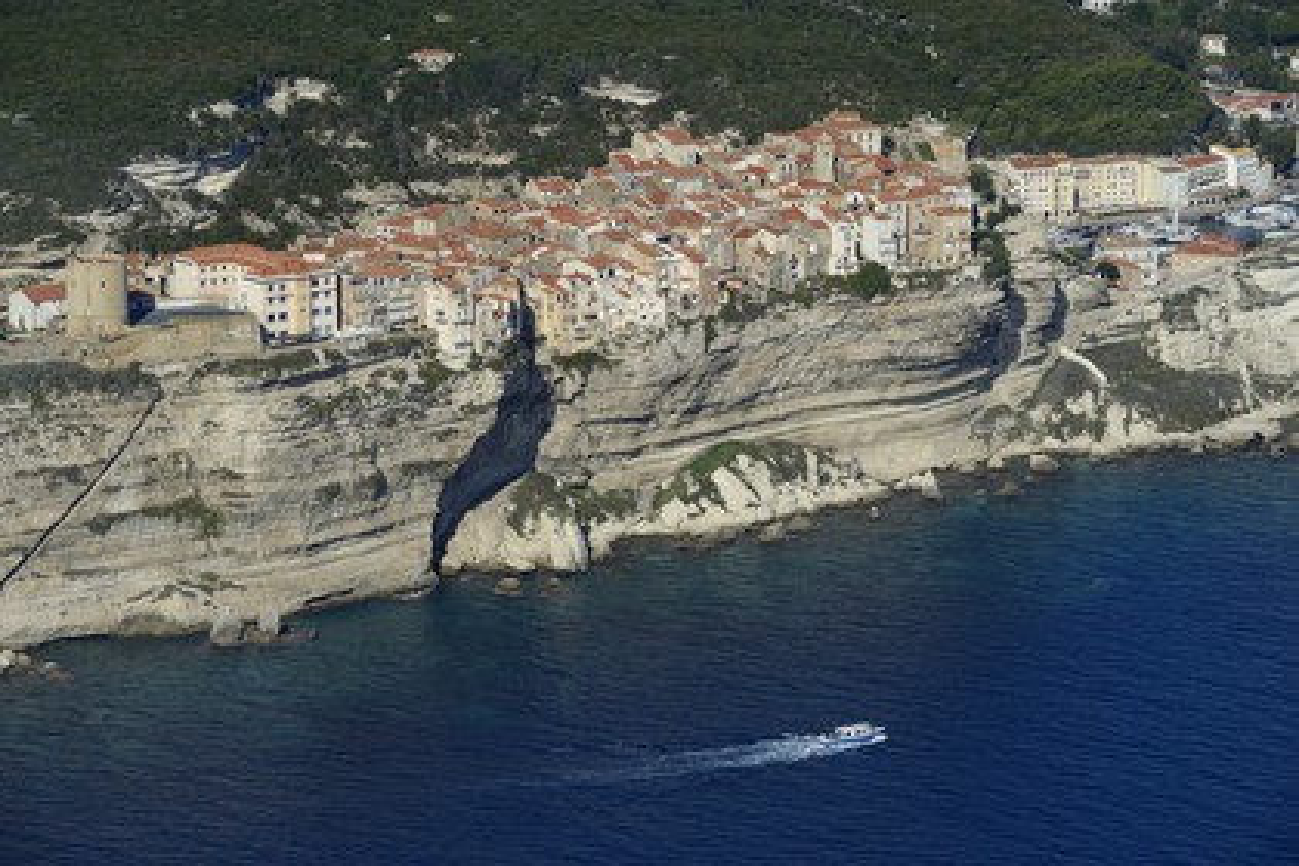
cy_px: 433
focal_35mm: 160
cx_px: 650
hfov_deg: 12.8
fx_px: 5773
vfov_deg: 8.6
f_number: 11
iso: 400
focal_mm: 160
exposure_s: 1/800
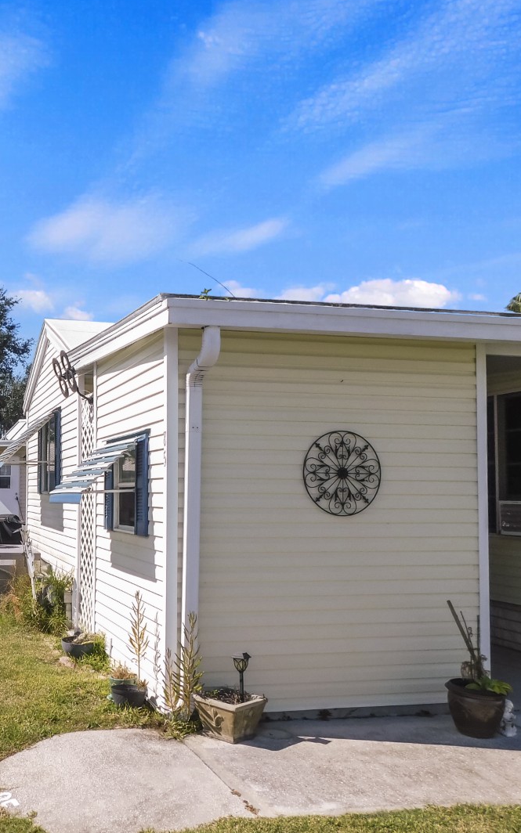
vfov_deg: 58.1
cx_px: 37
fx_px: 750
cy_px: 411
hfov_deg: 35.7
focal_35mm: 33
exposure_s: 1/500
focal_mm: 4
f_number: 6
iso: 125
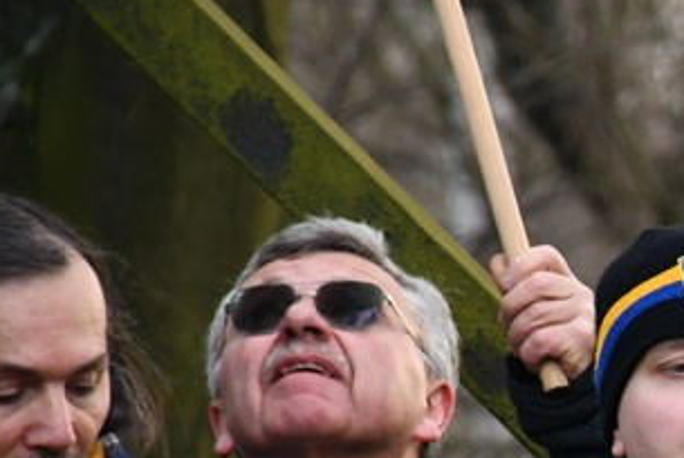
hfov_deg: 2.5
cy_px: 568
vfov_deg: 1.7
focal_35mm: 825
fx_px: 15690
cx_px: 1321
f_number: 5.6
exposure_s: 1/500
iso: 1400
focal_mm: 140
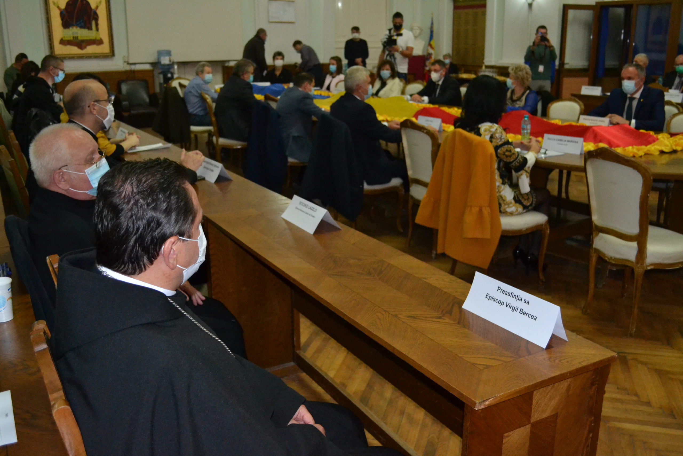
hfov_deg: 53.1
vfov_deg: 36.9
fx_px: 683
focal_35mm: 36
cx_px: 342
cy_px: 228
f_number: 4
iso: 3200
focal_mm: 24
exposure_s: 1/60
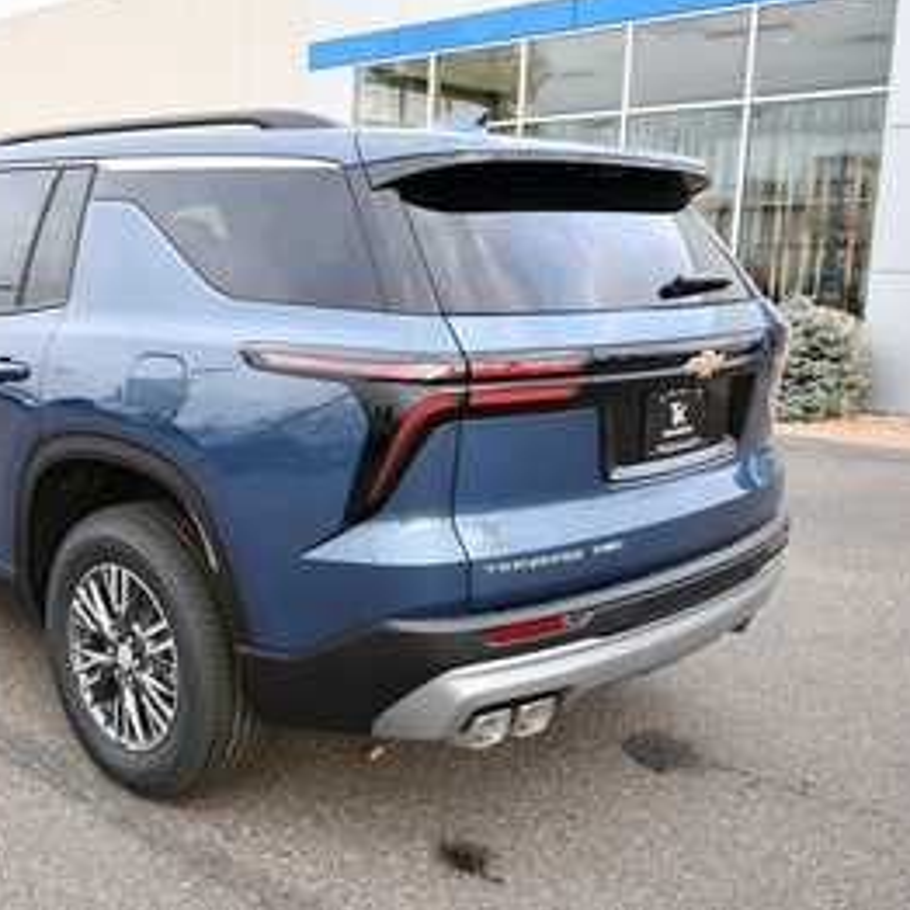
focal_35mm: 39
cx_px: 260
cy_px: 453
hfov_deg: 41.9
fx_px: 1160
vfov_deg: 42.8
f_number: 5.6
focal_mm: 20
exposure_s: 1/160
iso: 800
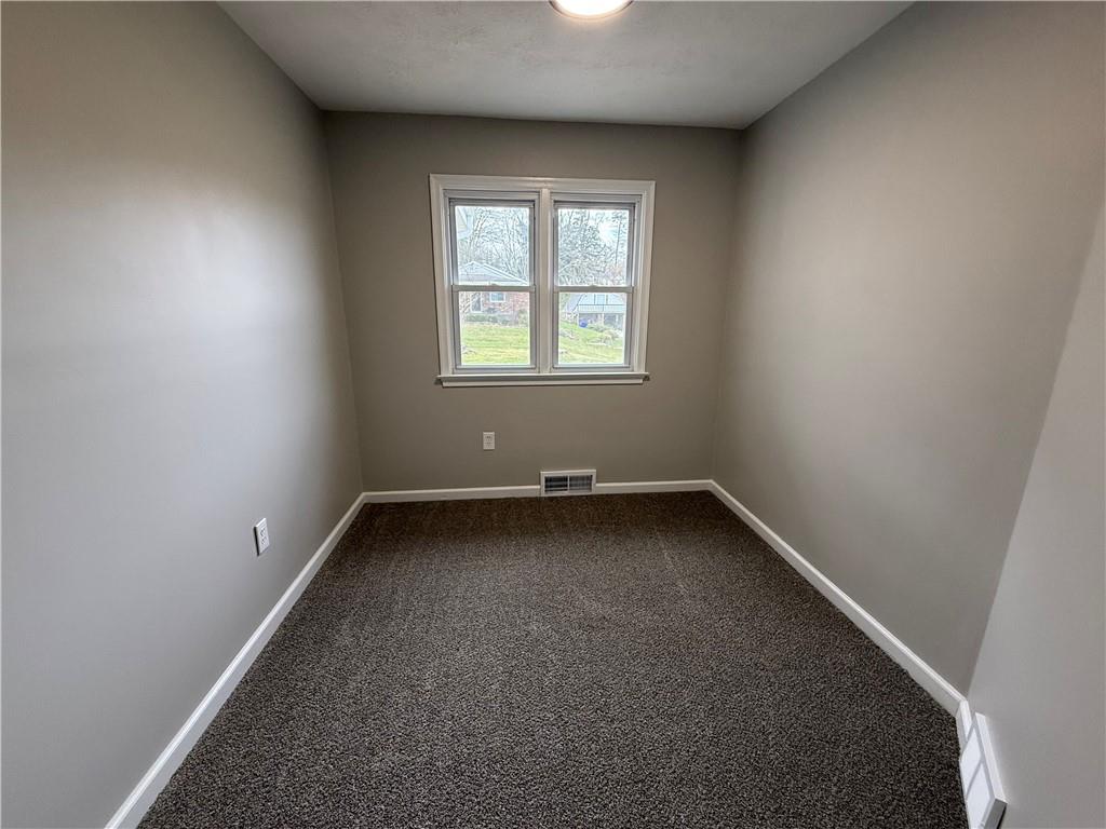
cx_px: 553
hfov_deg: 102.1
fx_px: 447
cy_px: 414
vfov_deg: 85.7
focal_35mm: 14
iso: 250
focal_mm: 2.22
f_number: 2.2
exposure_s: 1/120
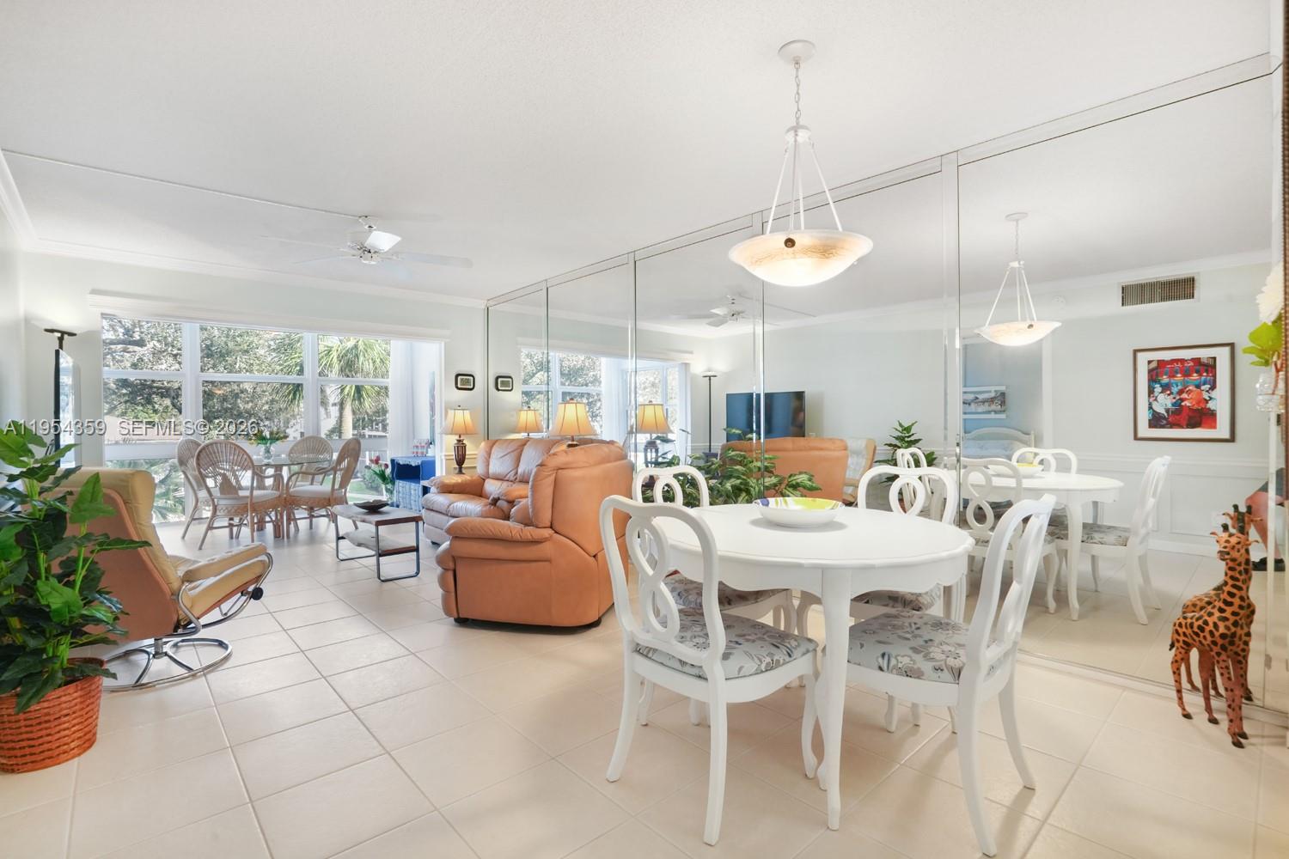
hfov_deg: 96.7
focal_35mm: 16
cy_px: 430
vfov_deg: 73.7
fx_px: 573
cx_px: 644
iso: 1600
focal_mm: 16
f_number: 11
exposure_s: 1/15
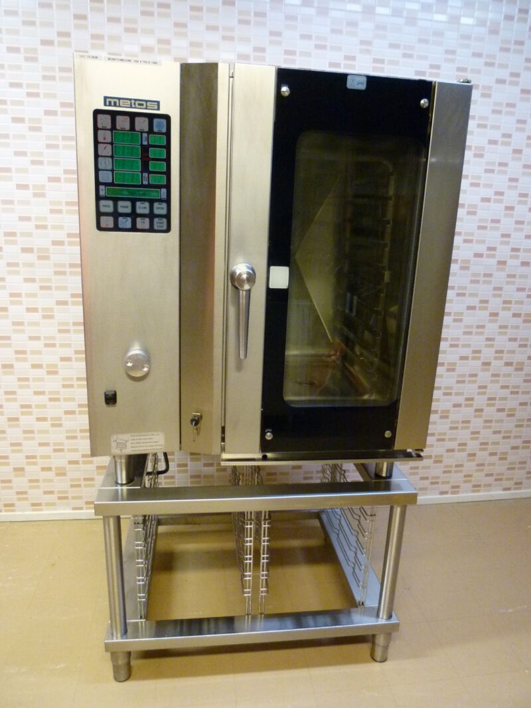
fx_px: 491
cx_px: 266
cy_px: 354
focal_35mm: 24
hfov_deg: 56.8
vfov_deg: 71.6
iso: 400
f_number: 2.2
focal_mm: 4.3
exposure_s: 1/60
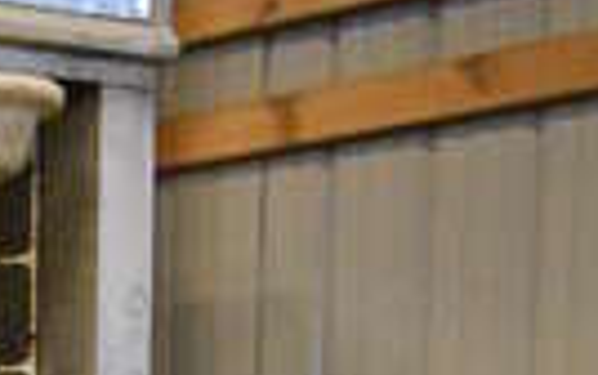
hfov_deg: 10.2
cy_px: 1806
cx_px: -638
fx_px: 3066
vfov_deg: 5.5
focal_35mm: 188
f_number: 3.5
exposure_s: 1/125
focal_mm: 18
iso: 5000
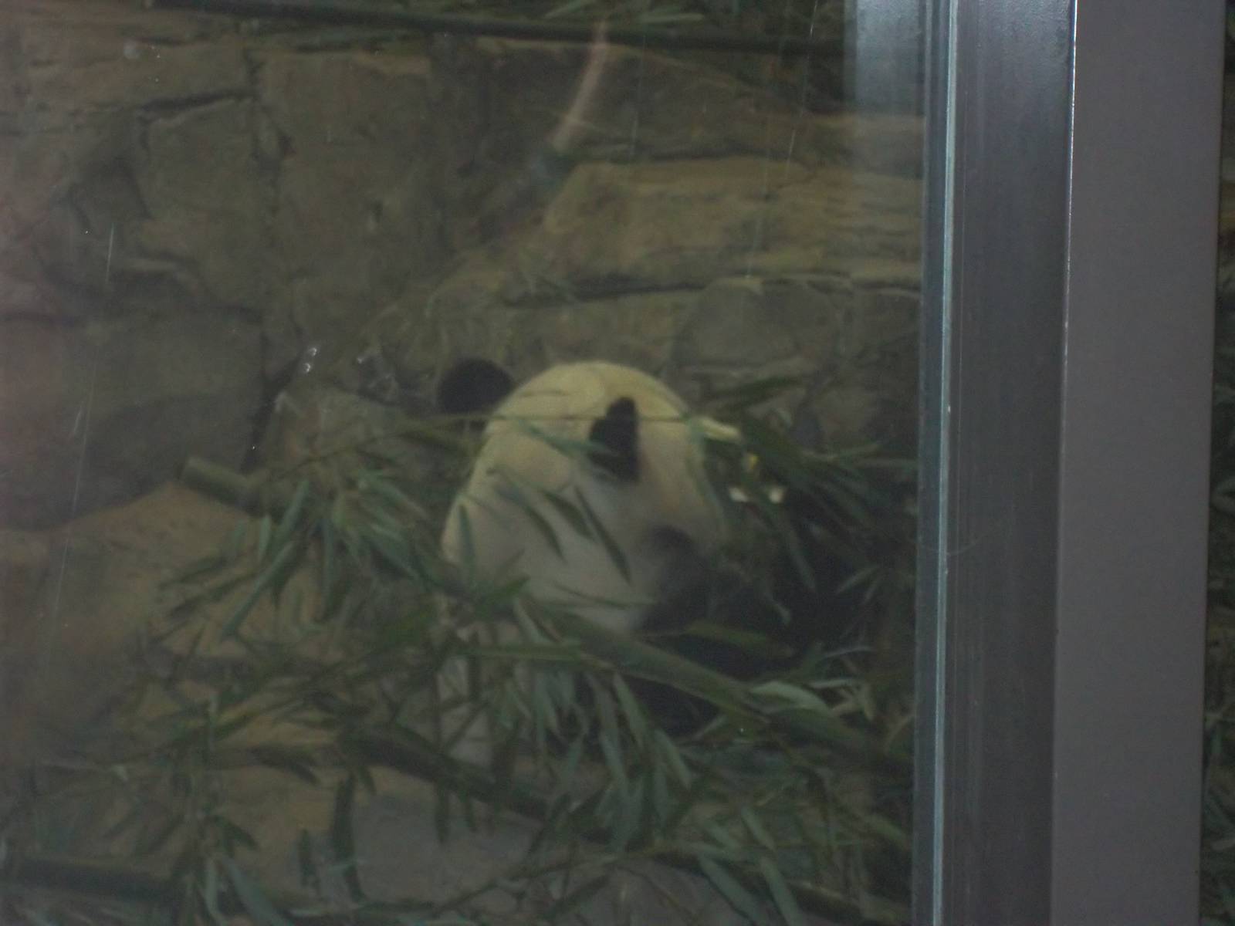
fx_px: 3853
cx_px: 618
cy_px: 463
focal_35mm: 108
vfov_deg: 13.7
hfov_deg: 18.2
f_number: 5.6
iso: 400
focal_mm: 19.5
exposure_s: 1/60
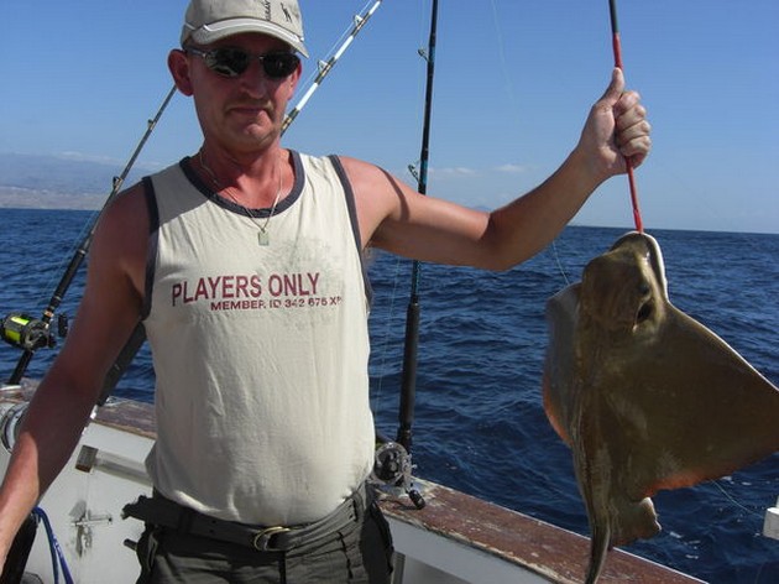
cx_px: 390
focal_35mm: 38
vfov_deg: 37.7
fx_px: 855
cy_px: 292
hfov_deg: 49.0
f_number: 8
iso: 80
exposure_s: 1/320
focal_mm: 7.9
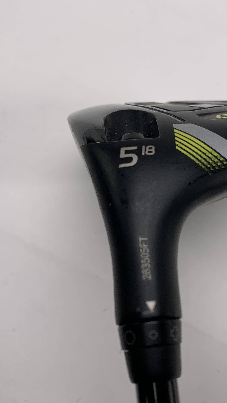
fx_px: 407
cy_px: 201
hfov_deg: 30.8
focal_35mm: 38
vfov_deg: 52.8
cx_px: 161
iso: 25
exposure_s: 1/334
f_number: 1.8
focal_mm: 4.25
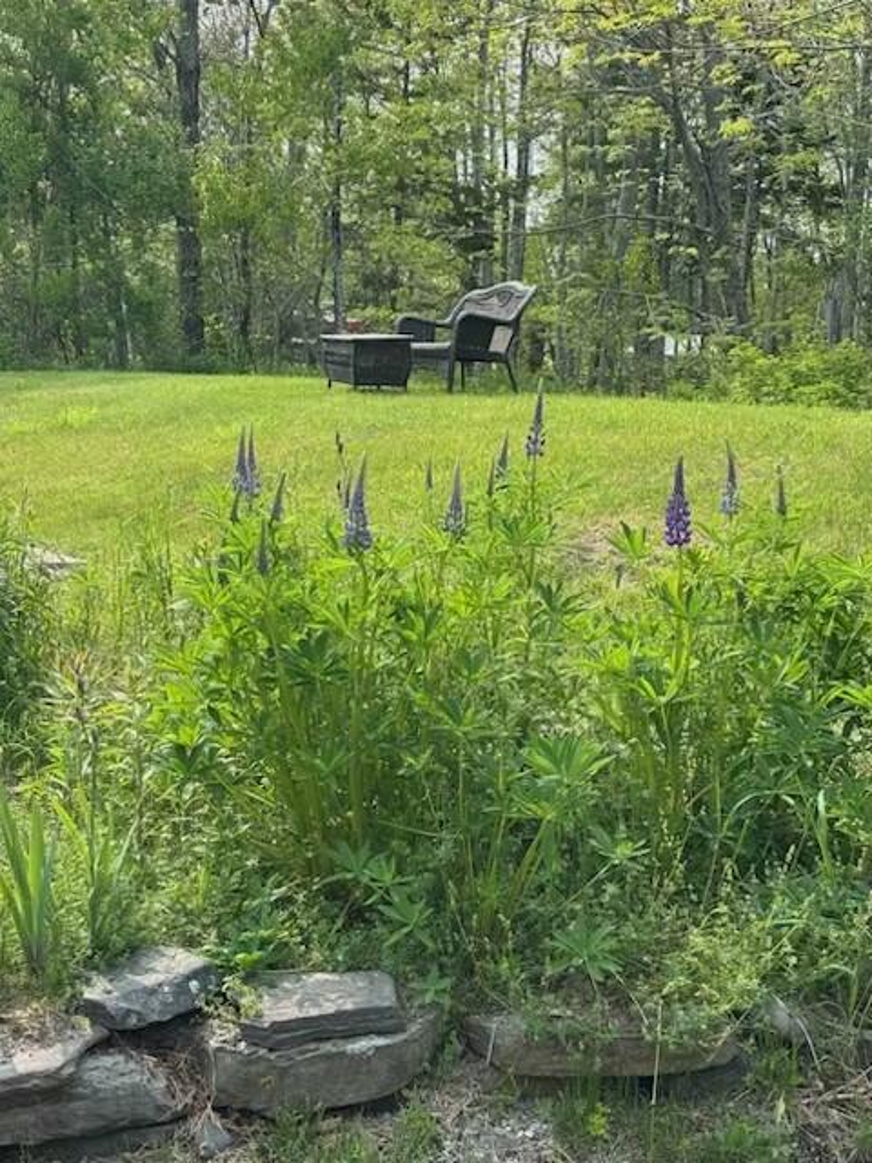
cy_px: 582
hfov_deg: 28.0
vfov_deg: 36.8
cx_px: 436
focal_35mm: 52
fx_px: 1747
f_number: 1.6
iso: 32
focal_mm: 5.96
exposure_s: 1/662
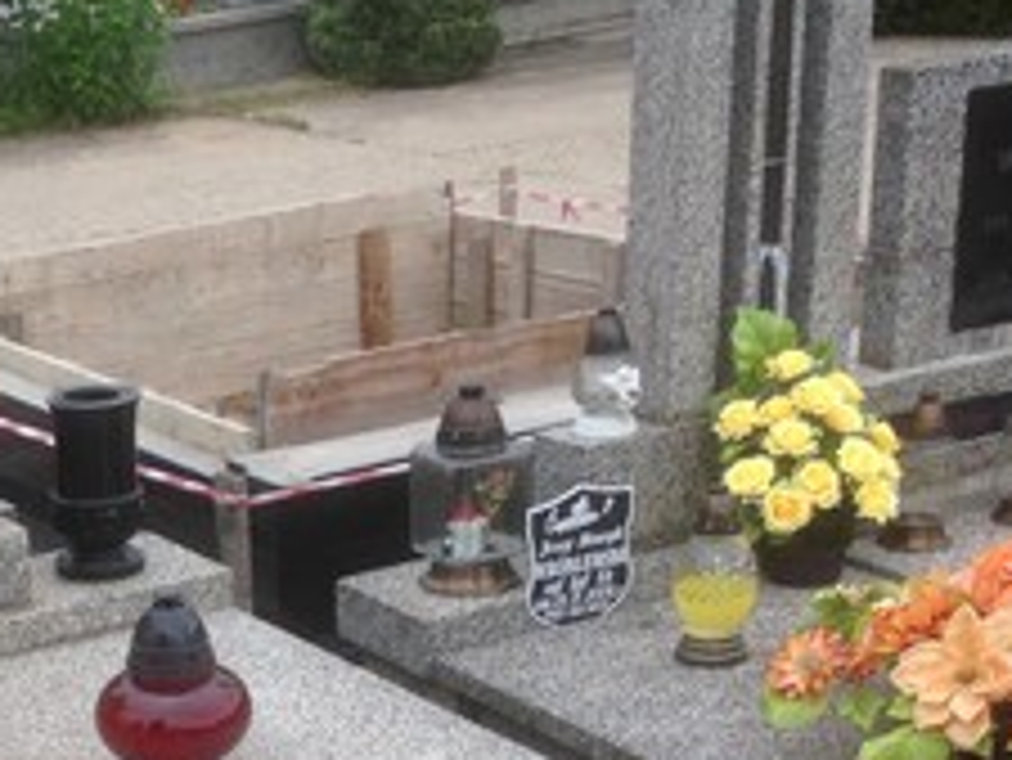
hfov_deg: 19.6
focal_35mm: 94
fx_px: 2750
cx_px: -216
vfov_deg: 15.2
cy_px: 895
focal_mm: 4.12
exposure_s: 1/502
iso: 50
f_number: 2.4
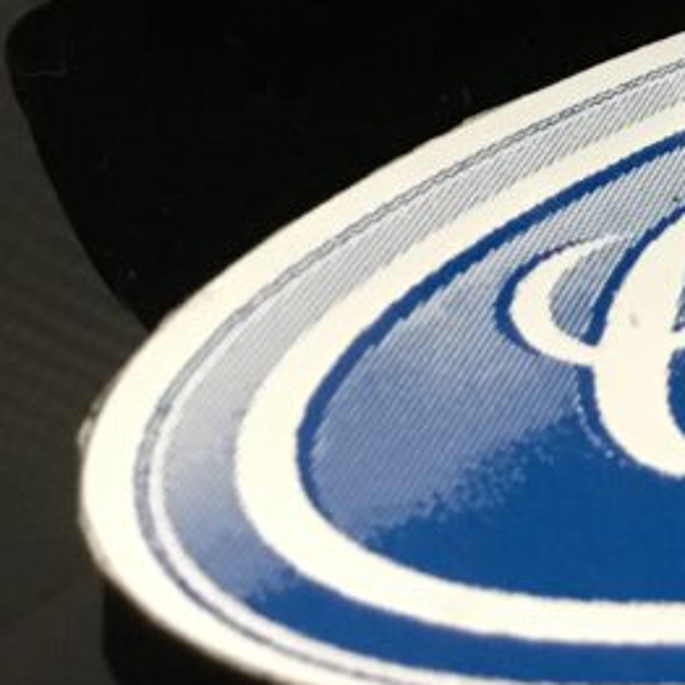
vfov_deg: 15.2
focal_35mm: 107
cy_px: -303
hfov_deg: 15.3
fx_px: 2396
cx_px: 957
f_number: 2.4
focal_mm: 3.3
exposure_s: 1/30
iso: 160
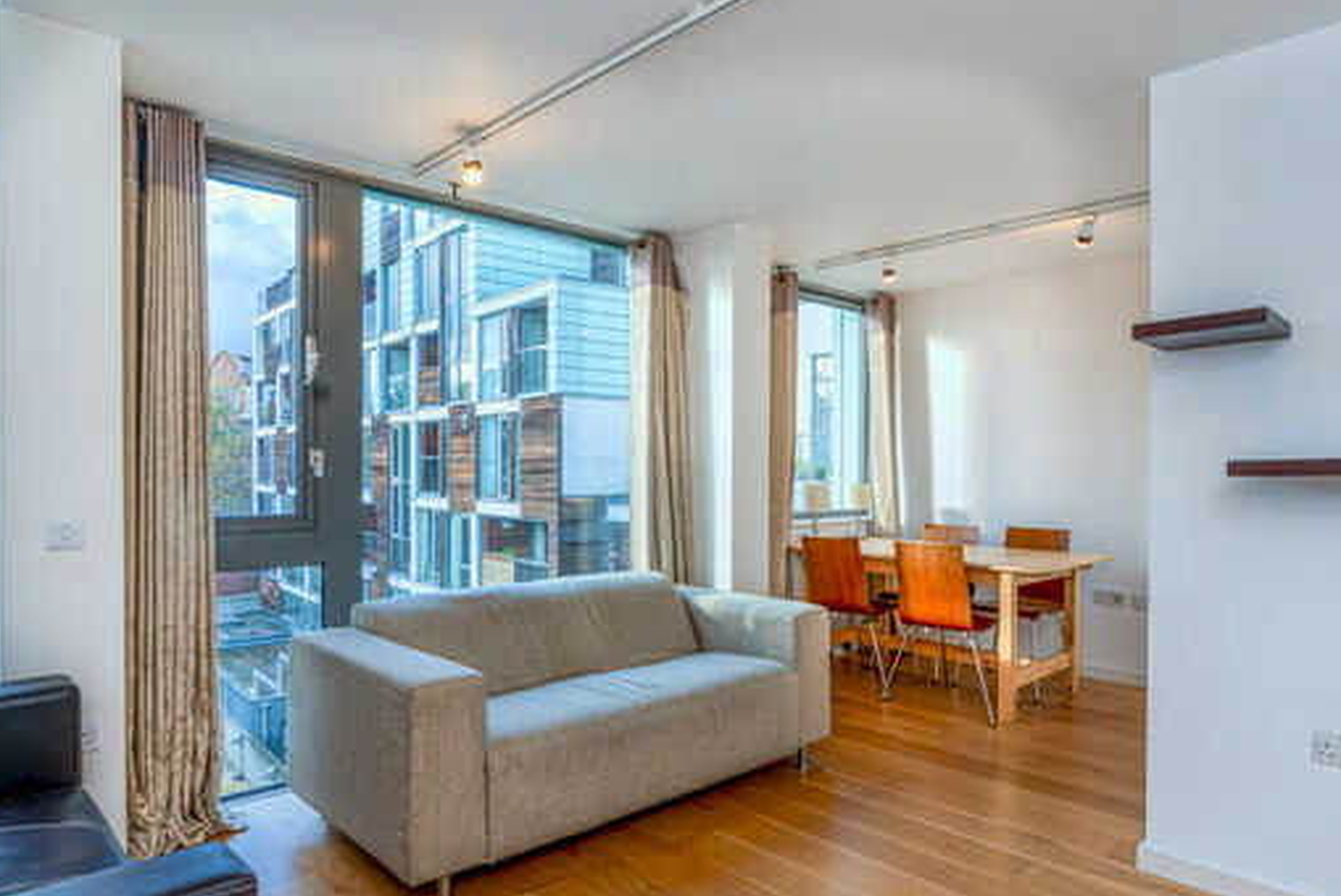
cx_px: 645
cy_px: 502
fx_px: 820
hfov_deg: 78.5
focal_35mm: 22
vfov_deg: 57.1
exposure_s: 1/50
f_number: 7.1
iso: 200
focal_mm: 16
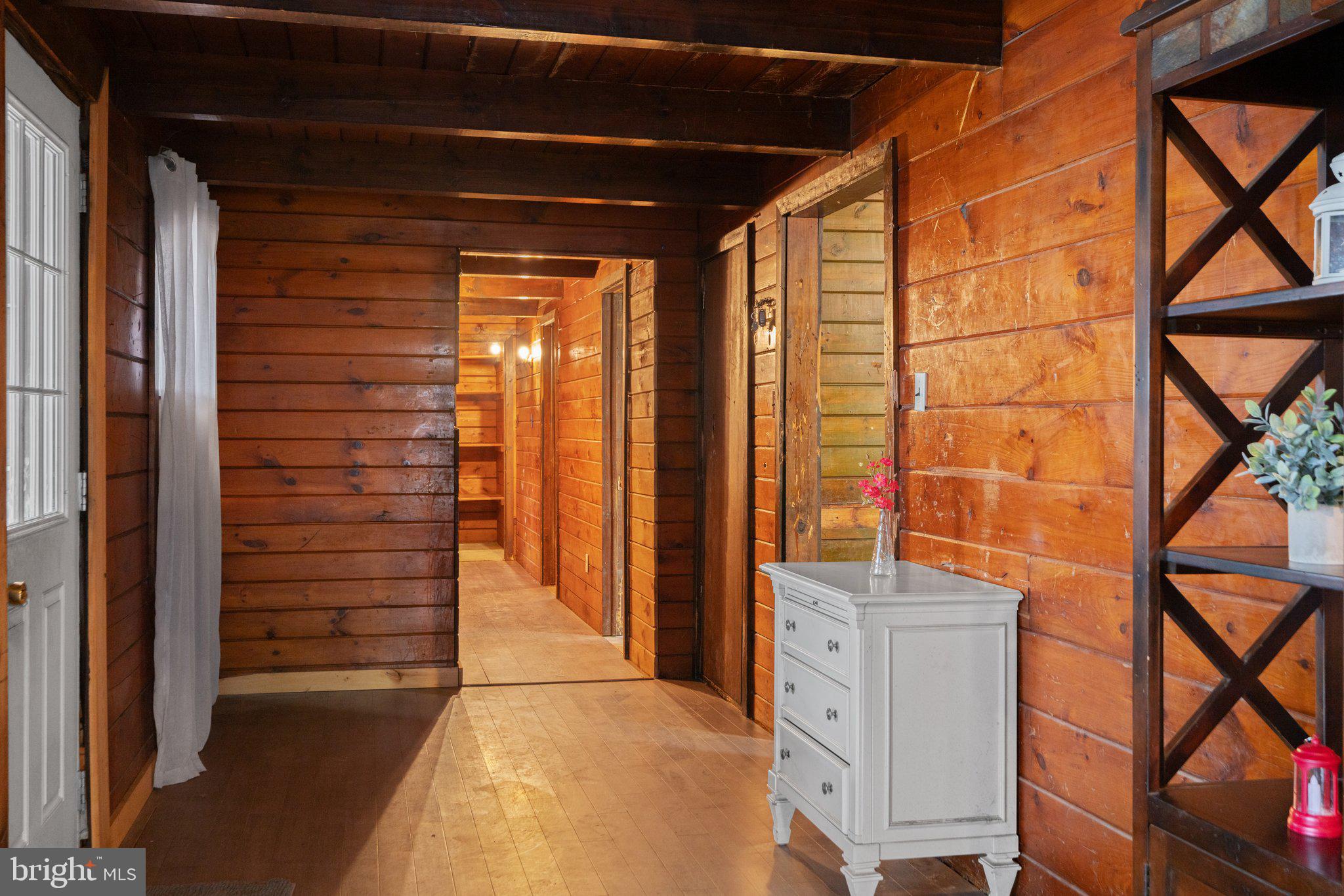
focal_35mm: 35
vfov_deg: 37.8
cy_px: 448
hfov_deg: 54.4
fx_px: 1306
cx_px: 672
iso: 320
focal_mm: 35
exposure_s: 1
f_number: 7.1
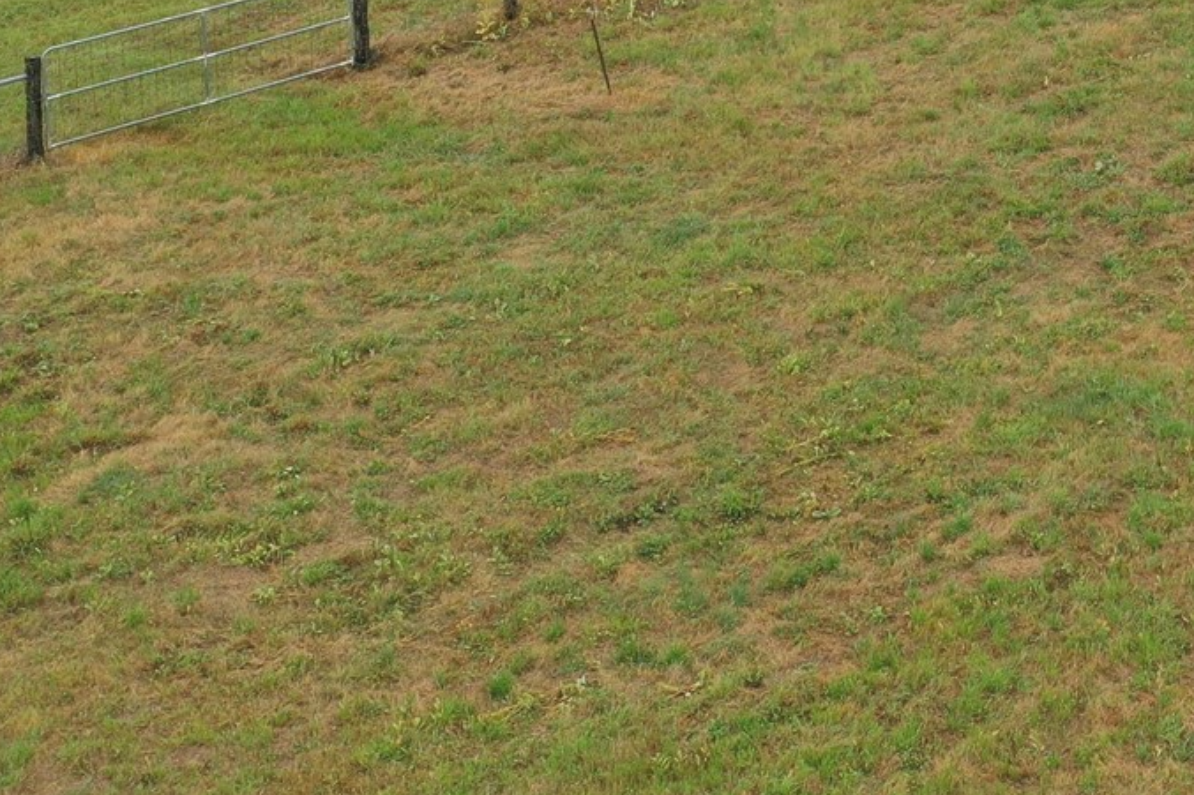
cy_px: -405
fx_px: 2983
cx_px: 1374
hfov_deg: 21.3
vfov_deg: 14.2
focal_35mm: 90
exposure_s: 1/200
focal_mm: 10.26
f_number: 4.5
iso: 100
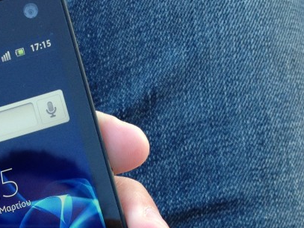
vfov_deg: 16.2
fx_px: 773
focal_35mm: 88
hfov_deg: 21.4
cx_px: -10
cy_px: 262
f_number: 2.4
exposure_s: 1/120
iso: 80
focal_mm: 4.28
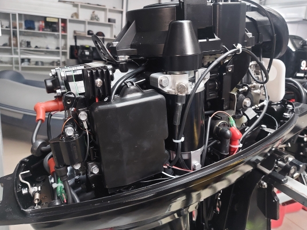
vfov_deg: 53.0
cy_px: 110
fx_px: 230
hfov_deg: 67.3
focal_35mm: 26
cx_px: 156
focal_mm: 5.23
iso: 640
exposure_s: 1/25
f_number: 1.8
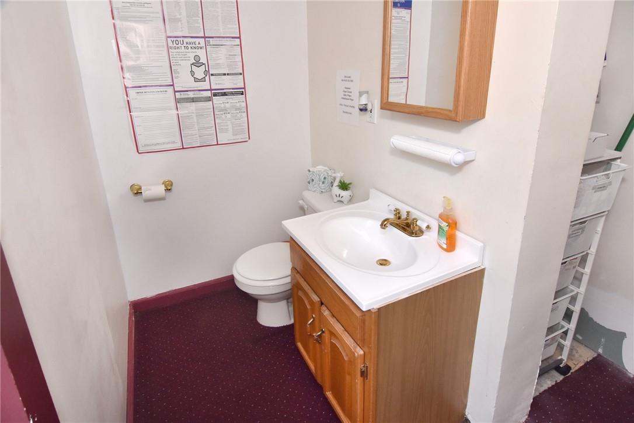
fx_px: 317
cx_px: 317
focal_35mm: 18
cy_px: 212
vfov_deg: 67.4
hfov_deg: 90.0
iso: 640
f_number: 11
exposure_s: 1/200
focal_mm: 12
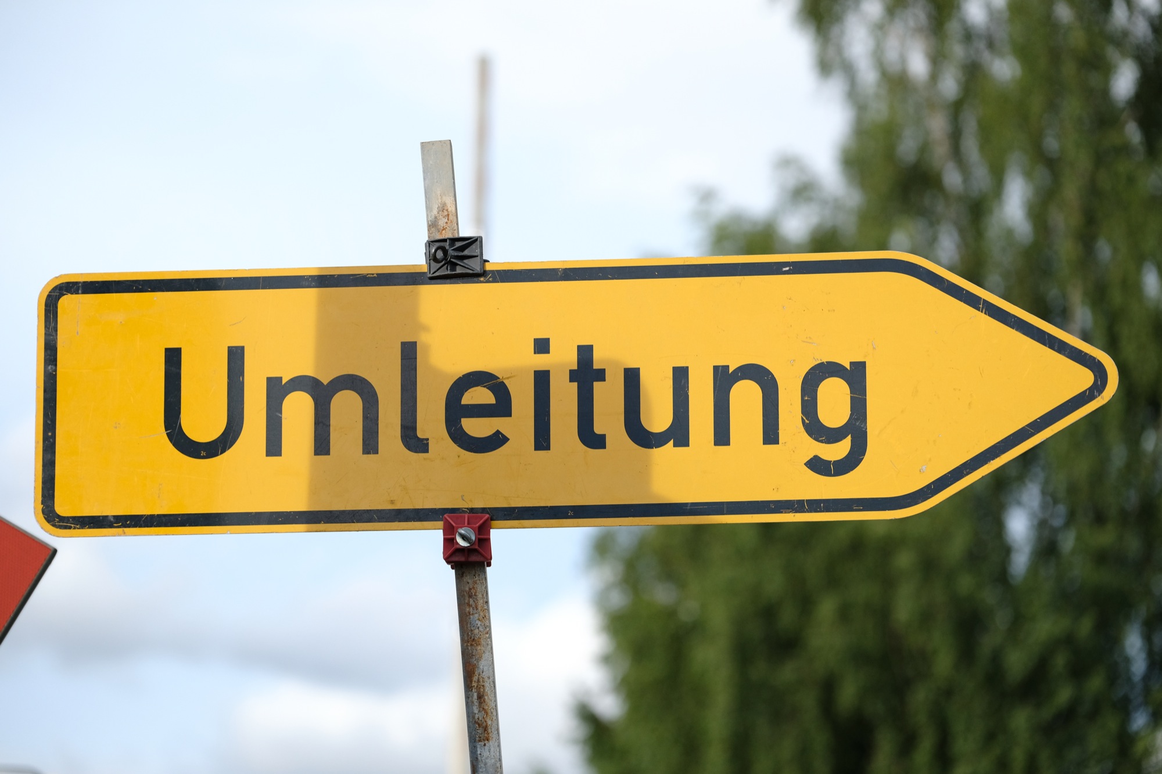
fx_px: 5131
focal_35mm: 159
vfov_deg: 8.6
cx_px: 581
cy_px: 387
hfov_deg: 12.9
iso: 800
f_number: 2.8
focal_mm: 106
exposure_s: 1/4000
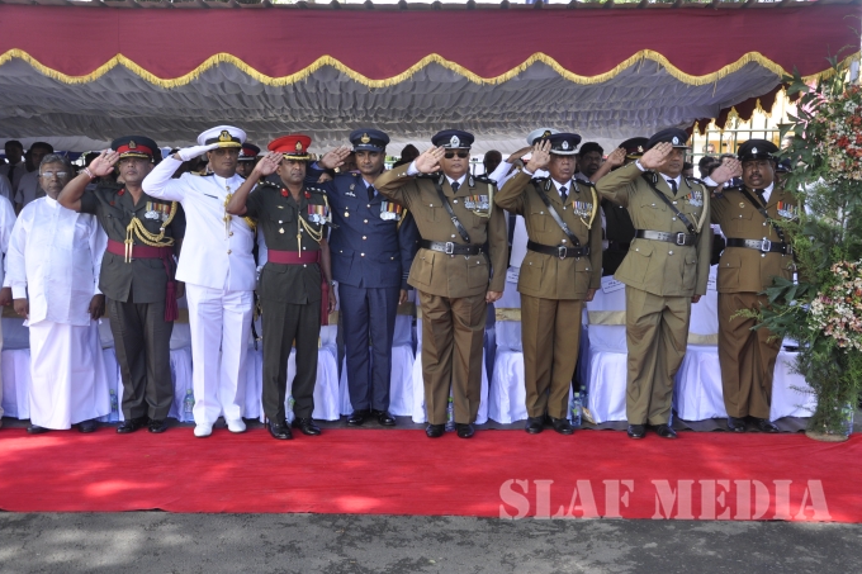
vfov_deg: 35.9
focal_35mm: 37
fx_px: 886
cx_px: 440
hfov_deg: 51.9
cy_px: 283
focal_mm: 24
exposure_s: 1/160
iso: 250
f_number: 5.6
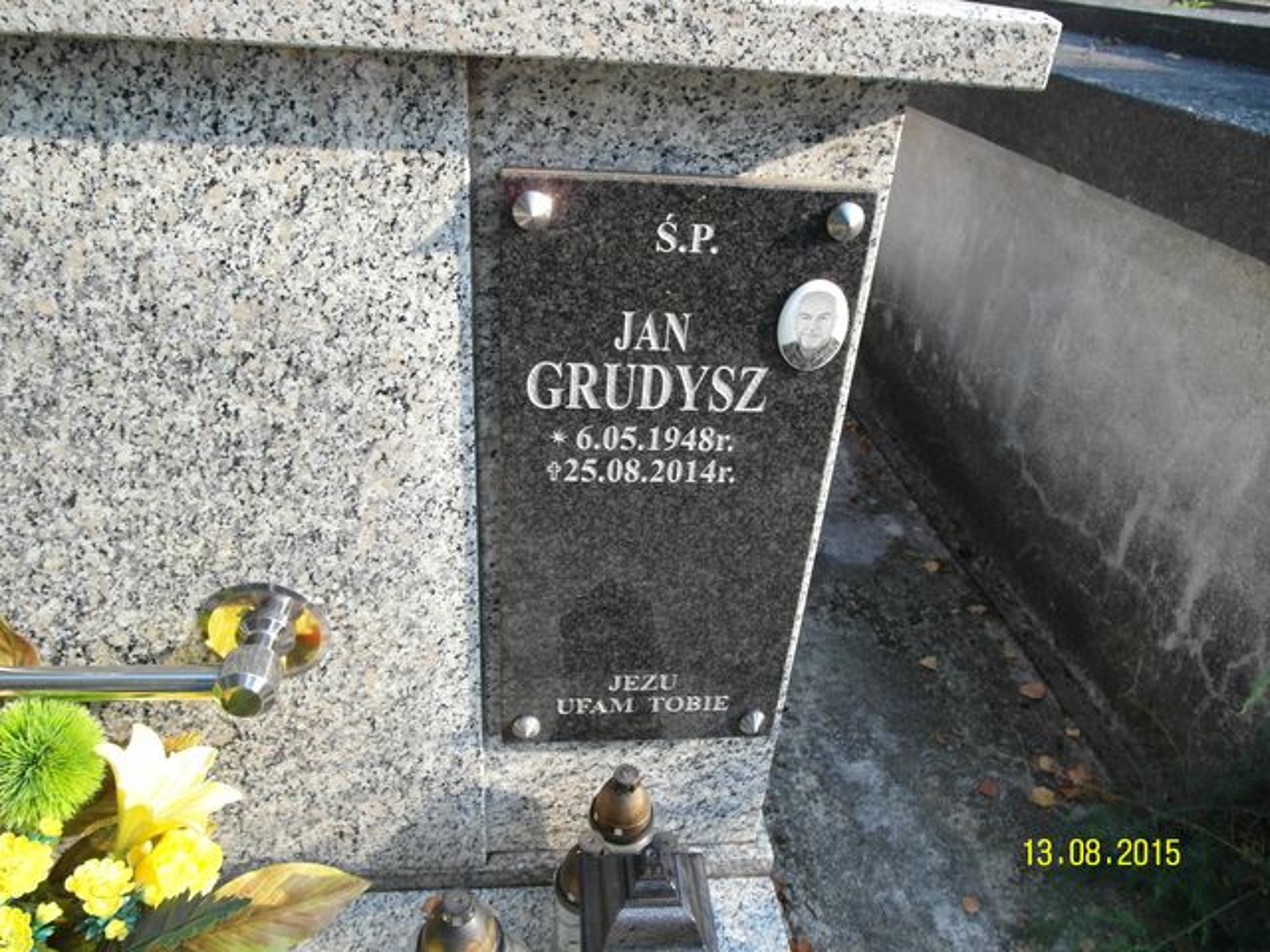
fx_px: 1101
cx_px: 635
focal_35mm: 30
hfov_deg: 60.0
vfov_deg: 46.8
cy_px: 476
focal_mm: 6.5
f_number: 3.4
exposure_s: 1/180
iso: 80
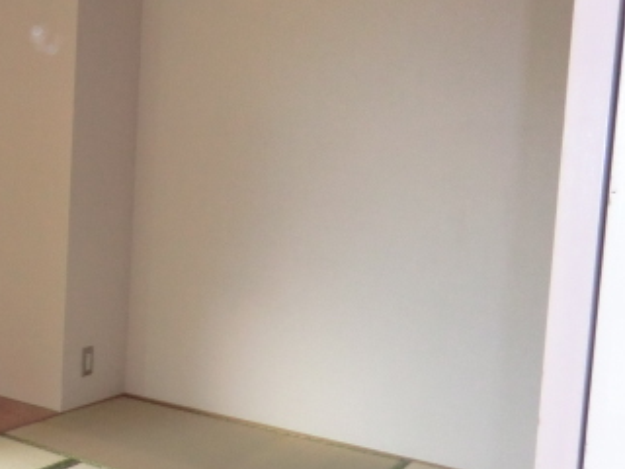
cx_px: 21
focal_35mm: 48
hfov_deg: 36.3
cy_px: 209
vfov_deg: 30.2
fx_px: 867
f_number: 3.2
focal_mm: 4.3
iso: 320
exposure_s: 1/60
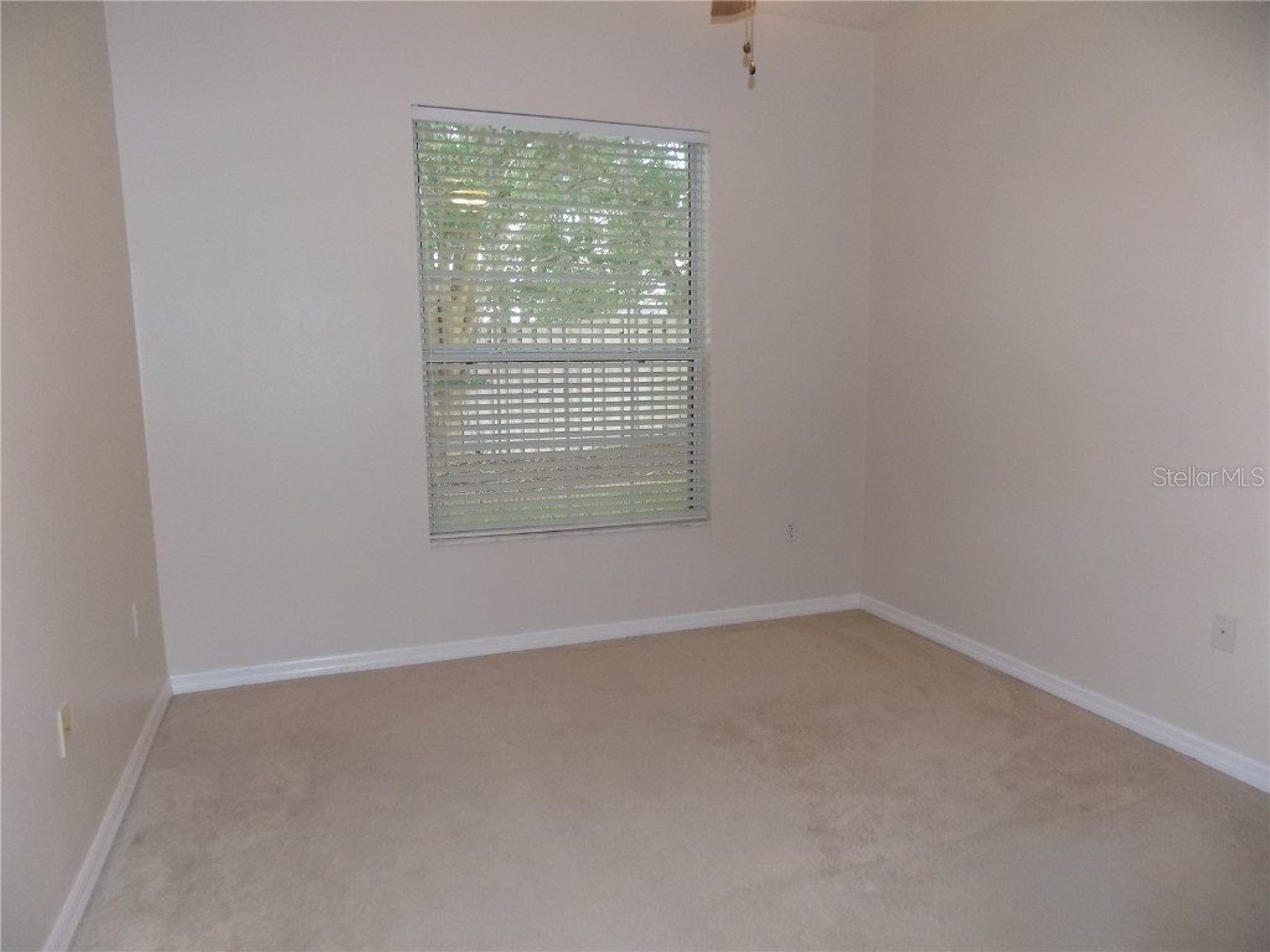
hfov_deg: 73.9
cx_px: 635
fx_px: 844
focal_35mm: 23
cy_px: 476
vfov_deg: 58.9
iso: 200
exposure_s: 1/30
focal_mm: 4
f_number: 3.1
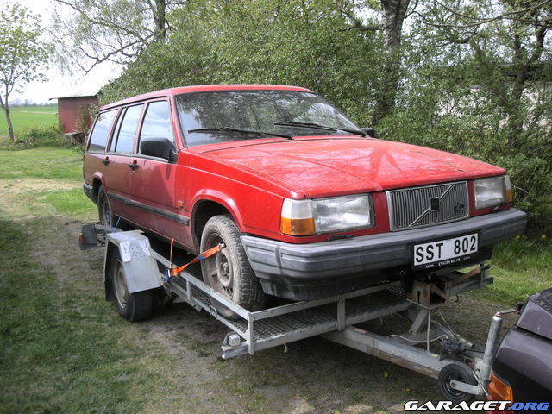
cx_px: 276
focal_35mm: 35
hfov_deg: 52.6
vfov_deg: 40.7
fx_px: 558
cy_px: 207
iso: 50
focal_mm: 5.7
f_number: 2.8
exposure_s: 1/254
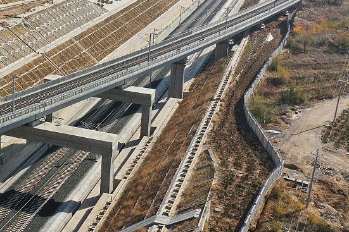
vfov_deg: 22.1
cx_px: 6
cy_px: 75
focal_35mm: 61
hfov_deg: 30.7
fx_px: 591
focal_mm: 10.26
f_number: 4.5
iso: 100
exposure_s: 1/30
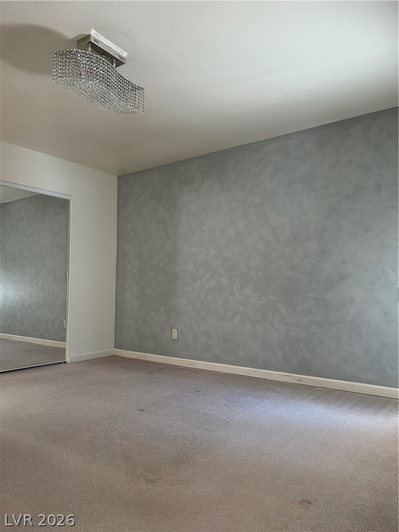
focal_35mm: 26
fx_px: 400
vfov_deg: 67.3
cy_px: 266
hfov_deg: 53.1
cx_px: 200
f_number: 1.5
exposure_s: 1/93
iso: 125
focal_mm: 5.7
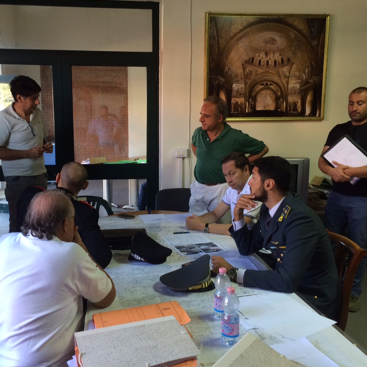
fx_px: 420
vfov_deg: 47.2
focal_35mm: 35
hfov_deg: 47.1
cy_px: 180
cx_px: 161
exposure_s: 1/30
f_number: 2.2
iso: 80
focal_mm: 4.15
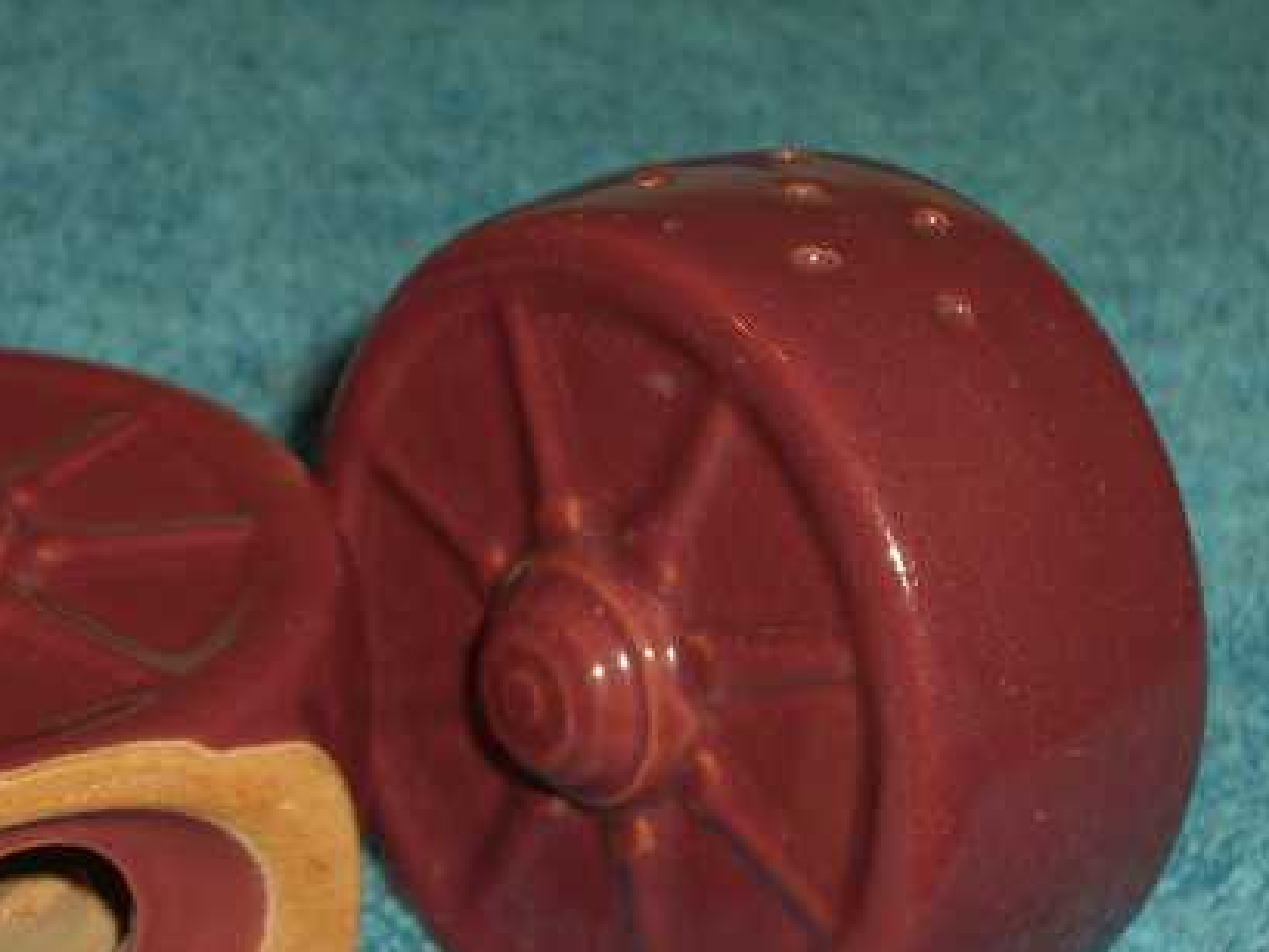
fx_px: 4474
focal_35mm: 122
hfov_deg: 16.0
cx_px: 285
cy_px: 685
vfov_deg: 12.1
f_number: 8.6
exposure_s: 1/30
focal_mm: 16.3
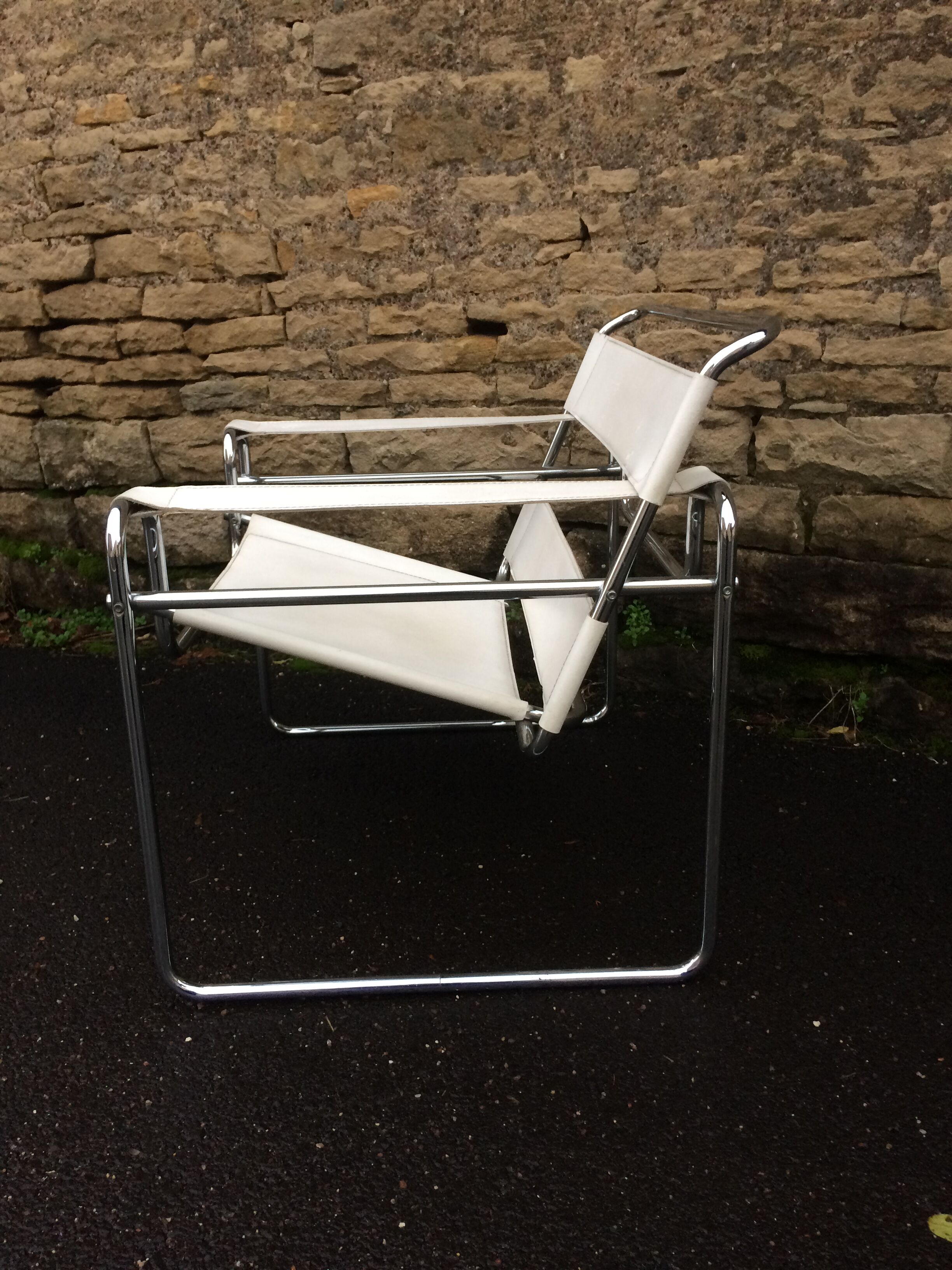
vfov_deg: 61.7
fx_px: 1063
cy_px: 635
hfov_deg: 48.2
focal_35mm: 29
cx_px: 476
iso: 80
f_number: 2.2
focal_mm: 4.15
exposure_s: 1/33
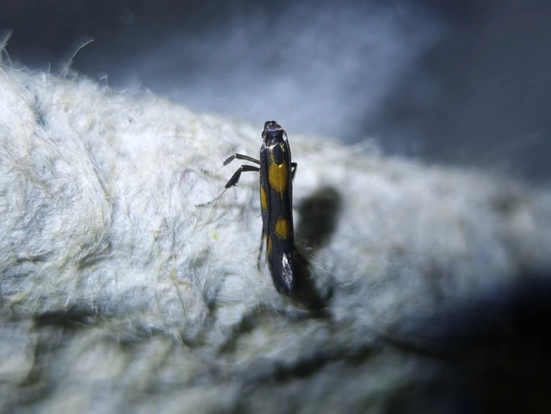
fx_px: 414
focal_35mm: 26
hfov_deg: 67.3
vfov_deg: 53.1
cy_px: 207
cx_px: 276
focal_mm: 5.4
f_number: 1.8
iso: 50
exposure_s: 1/2000
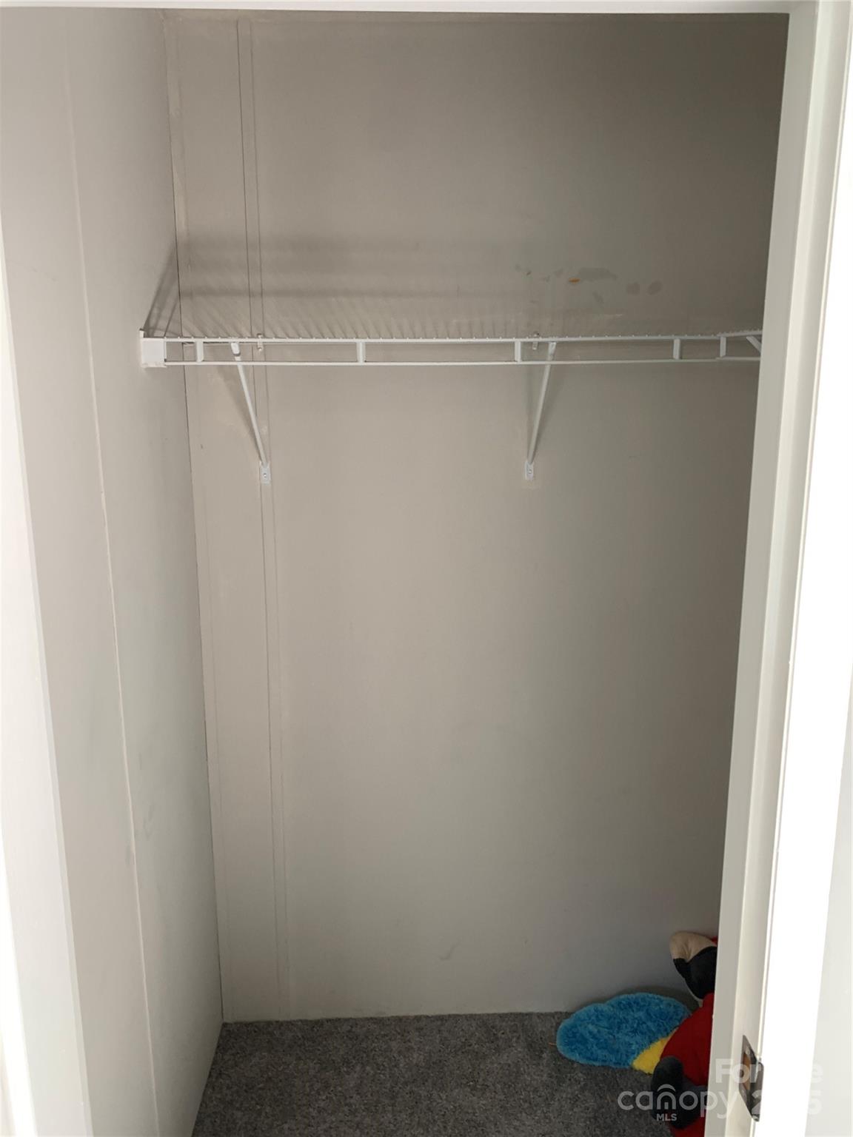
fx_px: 854
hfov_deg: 53.1
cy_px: 568
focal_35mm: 26
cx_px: 426
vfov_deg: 67.3
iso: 160
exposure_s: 1/60
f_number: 1.8
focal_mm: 4.25
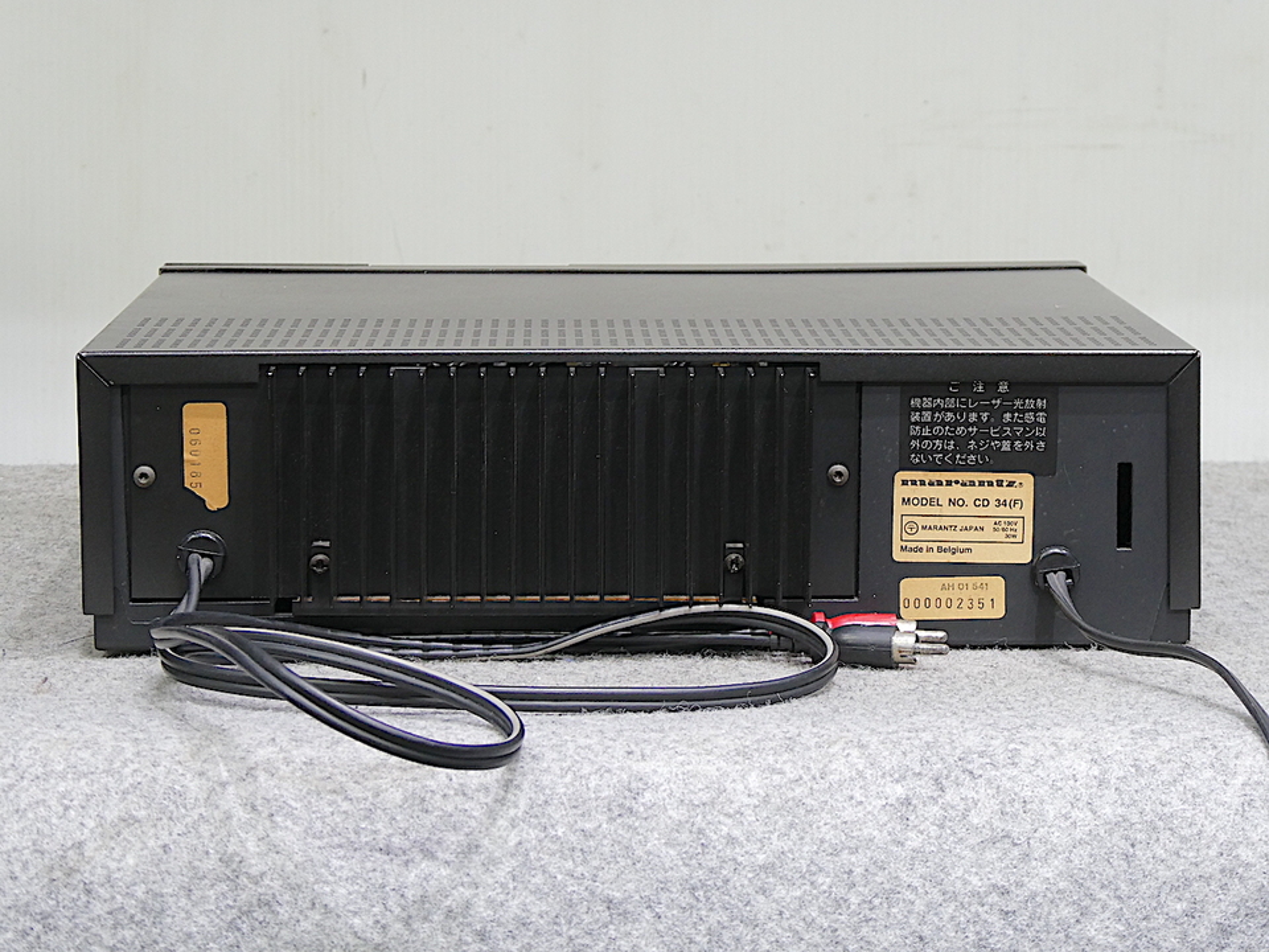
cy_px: 476
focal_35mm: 106
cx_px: 634
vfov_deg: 14.0
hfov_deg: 18.5
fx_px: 3886
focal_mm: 19
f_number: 5.1
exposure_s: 1/8
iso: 200
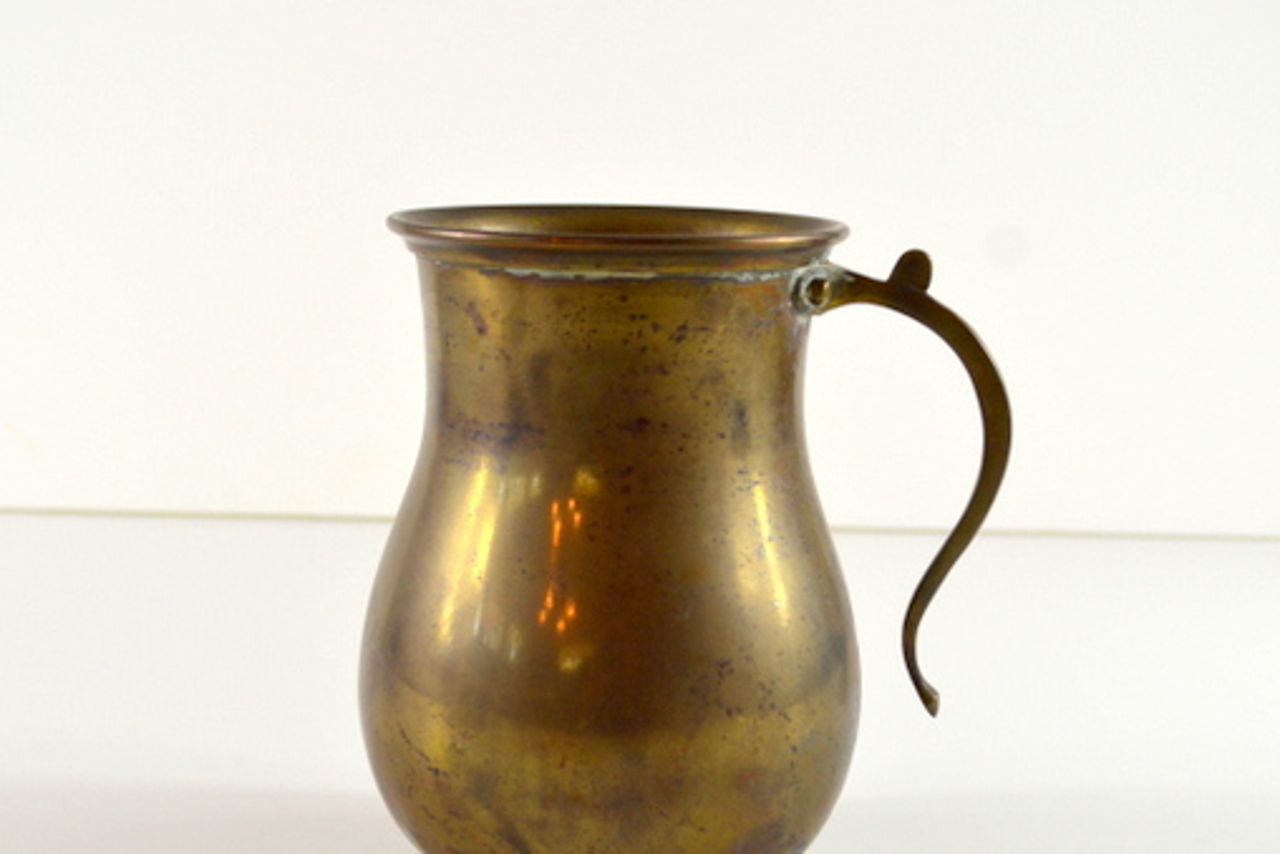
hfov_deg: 32.4
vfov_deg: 21.9
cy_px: 534
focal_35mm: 62
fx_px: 2205
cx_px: 620
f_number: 5.6
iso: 360
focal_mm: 30
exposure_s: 1/125
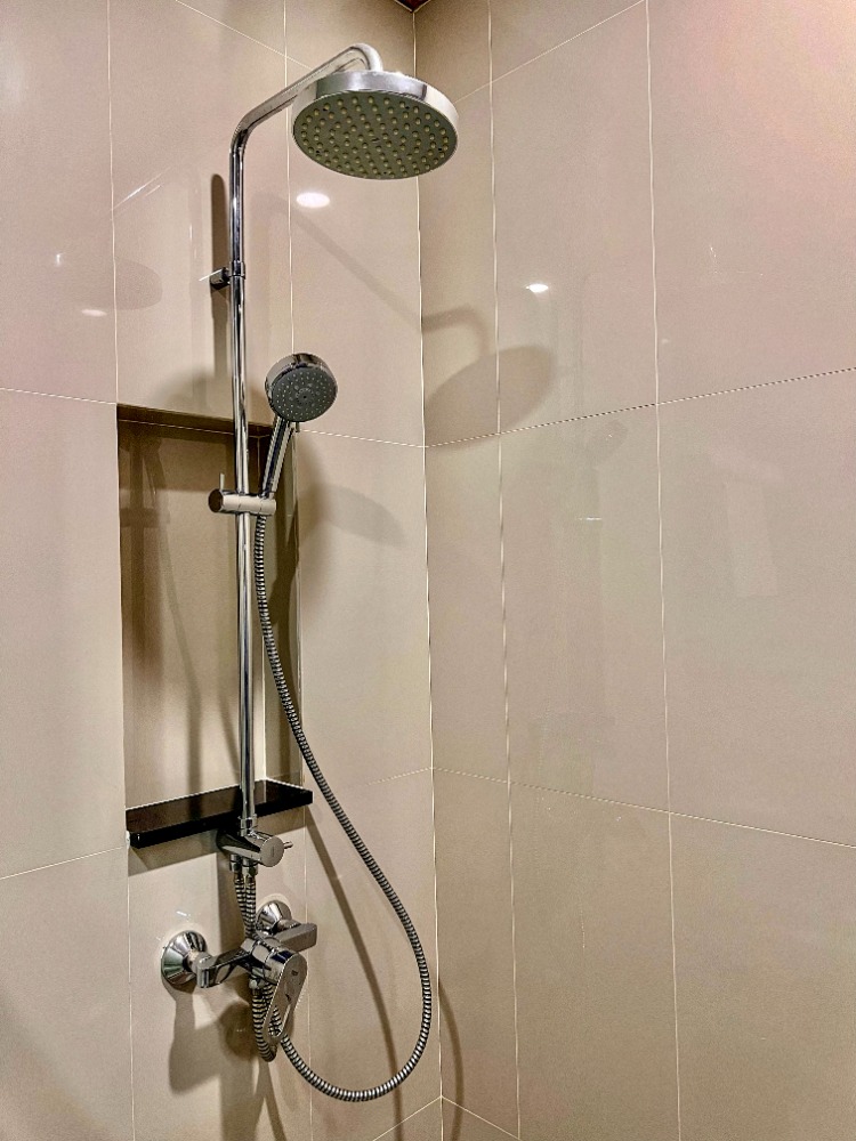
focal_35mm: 26
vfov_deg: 67.3
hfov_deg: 53.1
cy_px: 570
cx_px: 428
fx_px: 857
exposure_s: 1/50
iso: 200
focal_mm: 5.7
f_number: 1.5
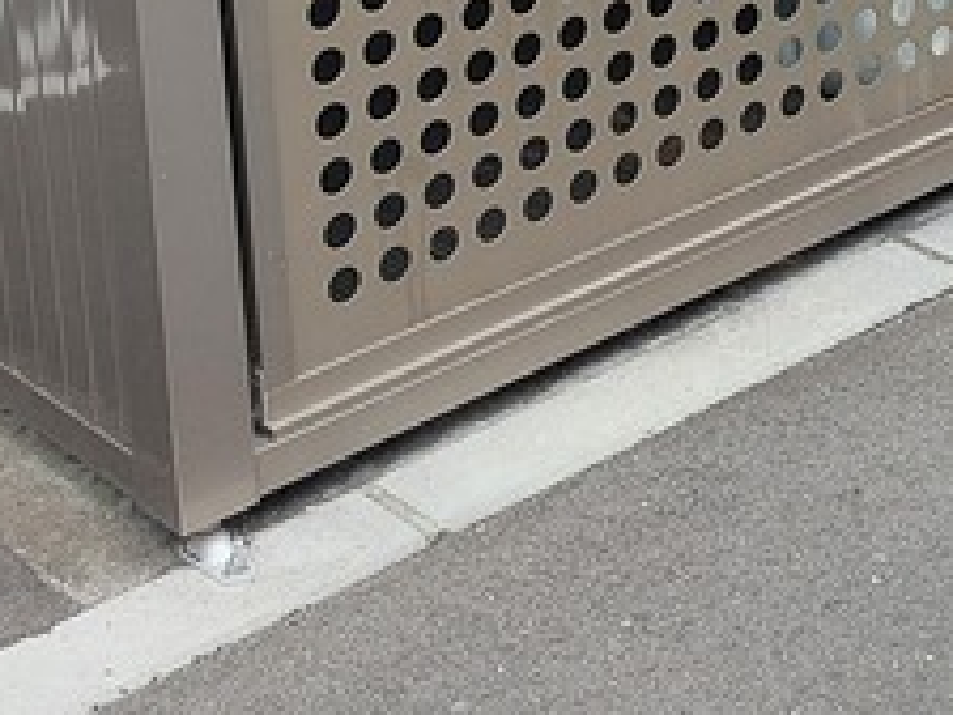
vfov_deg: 13.1
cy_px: -536
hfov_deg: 18.2
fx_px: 2836
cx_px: 1119
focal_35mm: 103
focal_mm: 5.23
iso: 25
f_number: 1.8
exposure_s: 1/270
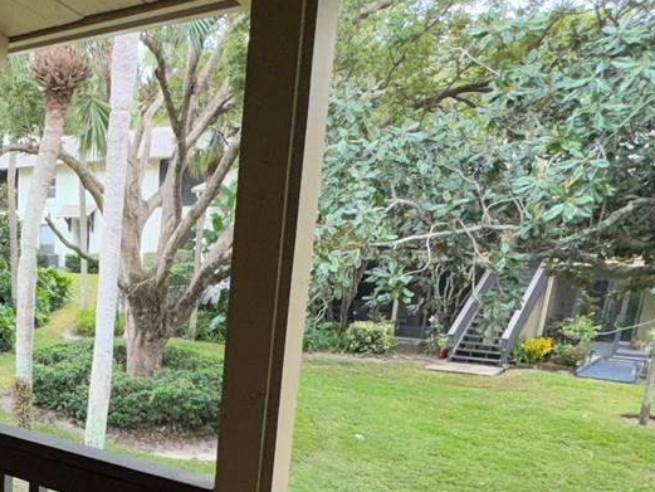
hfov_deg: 37.3
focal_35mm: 43
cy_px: 469
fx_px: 814
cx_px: -54
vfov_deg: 31.5
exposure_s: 1/122
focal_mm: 2.22
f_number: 2.2
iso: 64
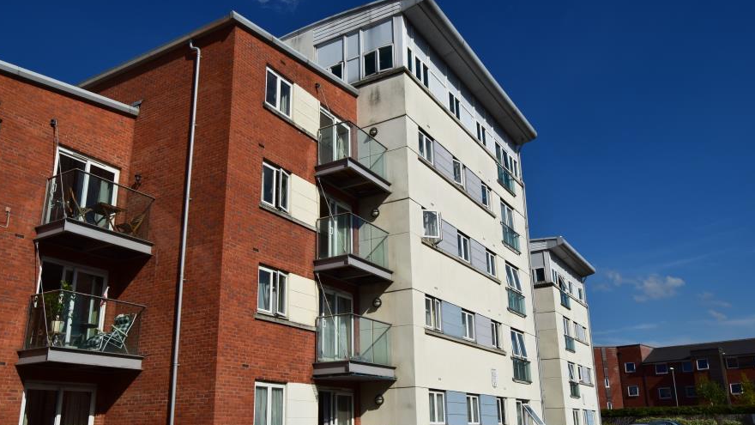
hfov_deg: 63.4
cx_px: 377
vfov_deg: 38.3
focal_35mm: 31
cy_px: 235
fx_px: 611
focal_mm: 19
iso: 200
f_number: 11
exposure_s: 1/640
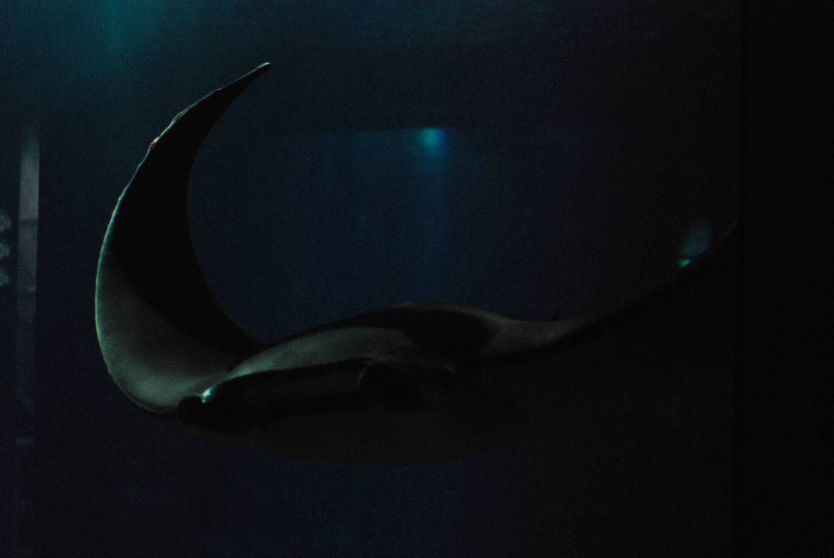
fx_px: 2435
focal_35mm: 105
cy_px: 279
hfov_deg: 19.4
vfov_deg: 13.1
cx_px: 417
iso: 1600
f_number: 4
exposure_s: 1/160
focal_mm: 70
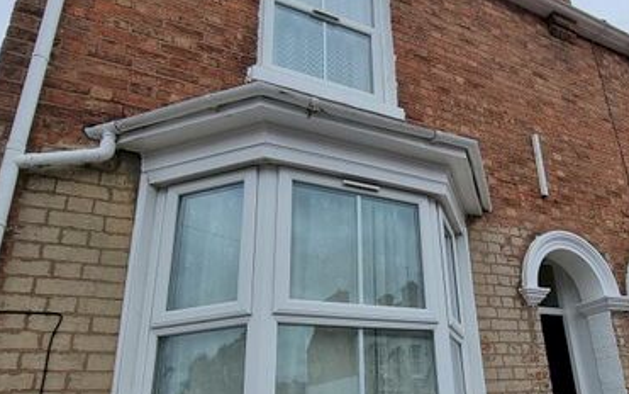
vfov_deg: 47.3
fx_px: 446
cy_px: 237
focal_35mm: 26
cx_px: 397
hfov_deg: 69.2
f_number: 2.2
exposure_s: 1/1592
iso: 50
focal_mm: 2.2
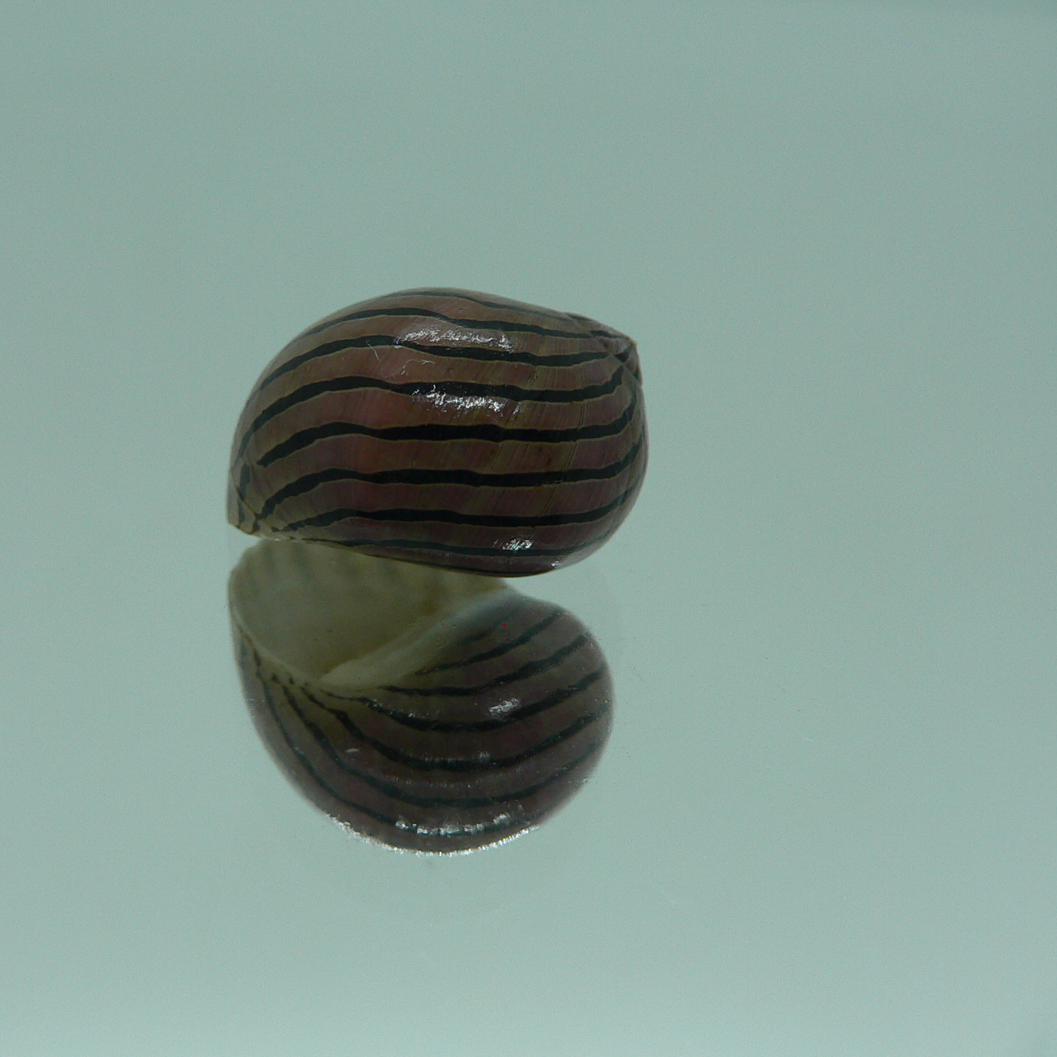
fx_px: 1451
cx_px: 424
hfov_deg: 39.9
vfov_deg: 40.0
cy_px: 520
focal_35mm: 42
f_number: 2.8
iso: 80
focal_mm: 4.6
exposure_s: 1/60
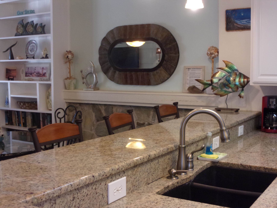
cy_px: 104
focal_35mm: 53
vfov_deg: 27.5
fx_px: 424
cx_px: 138
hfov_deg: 36.2
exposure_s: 1/34
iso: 320
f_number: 4.9
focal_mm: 9.5
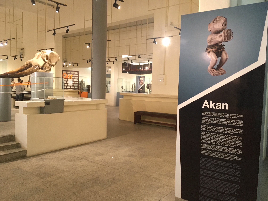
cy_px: 100
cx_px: 134
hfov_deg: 61.7
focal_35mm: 29
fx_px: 225
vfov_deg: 48.2
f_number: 2.2
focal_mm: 4.15
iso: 160
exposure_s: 1/33
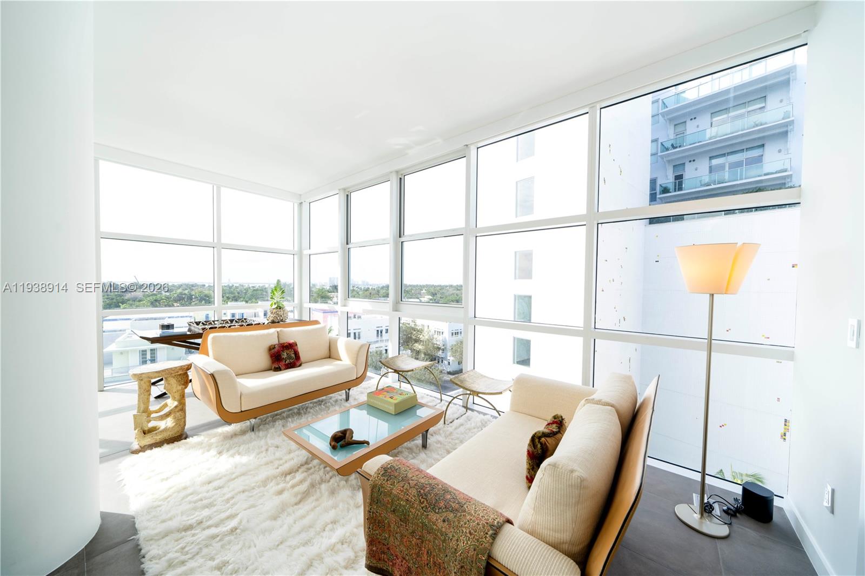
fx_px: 288
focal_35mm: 12
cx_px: 432
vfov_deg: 90.0
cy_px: 288
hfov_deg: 112.6
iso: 125
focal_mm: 12
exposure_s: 1/500
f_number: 6.7
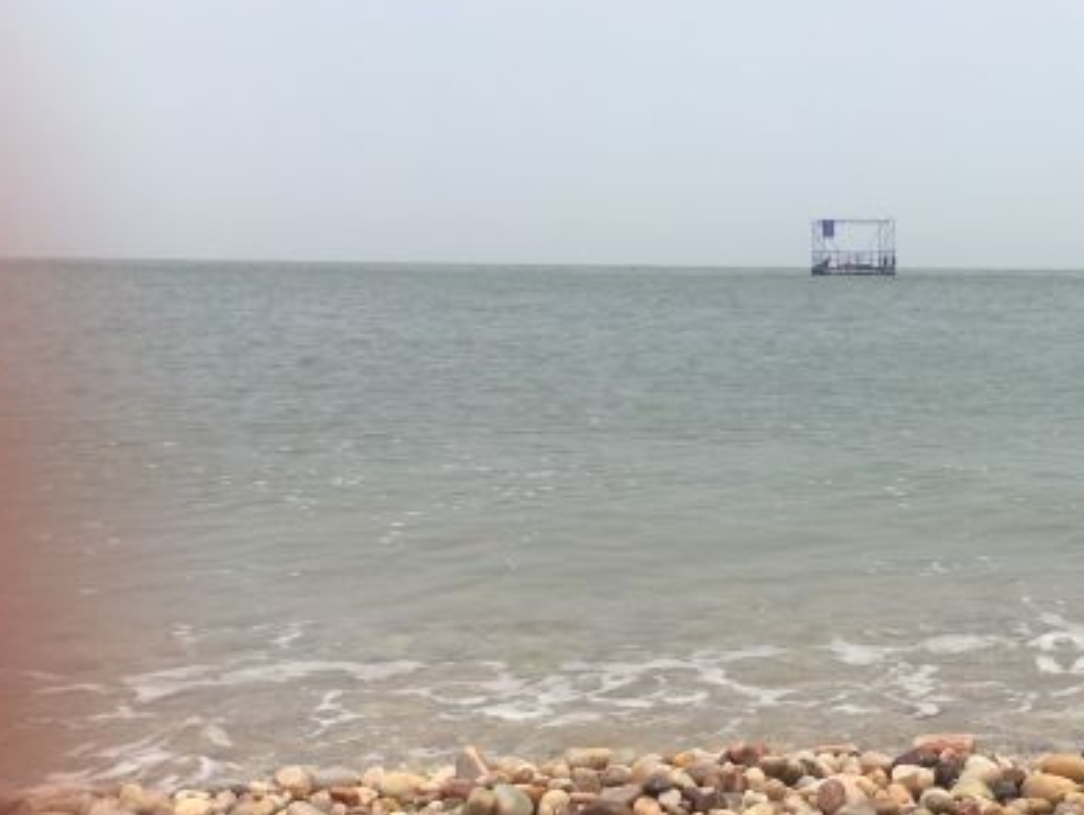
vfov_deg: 27.7
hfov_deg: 35.1
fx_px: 1629
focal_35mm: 52
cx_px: 937
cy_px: 616
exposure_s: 1/1923
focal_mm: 4.15
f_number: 2.2
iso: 25
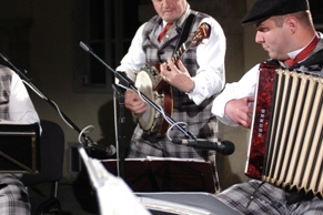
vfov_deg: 16.9
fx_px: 725
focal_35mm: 81
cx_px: 161
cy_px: 68
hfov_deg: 25.1
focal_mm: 35
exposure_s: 1/100
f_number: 3.2
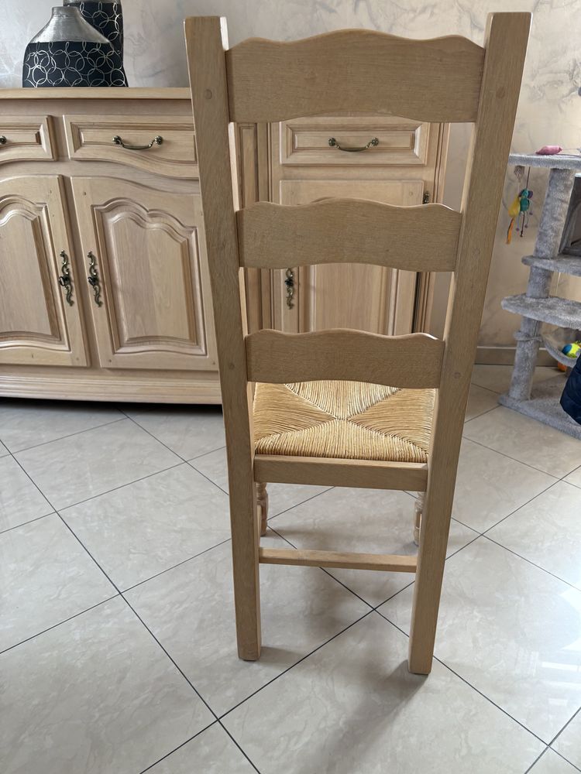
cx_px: 290
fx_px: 582
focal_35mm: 26
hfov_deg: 53.1
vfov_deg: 67.3
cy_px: 387
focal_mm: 5.96
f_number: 1.6
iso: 125
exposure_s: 1/110
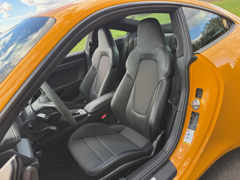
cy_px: 90
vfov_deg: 56.8
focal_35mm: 24
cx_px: 120
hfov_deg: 71.6
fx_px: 166
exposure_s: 1/314
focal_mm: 6.76
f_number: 1.78
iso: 100
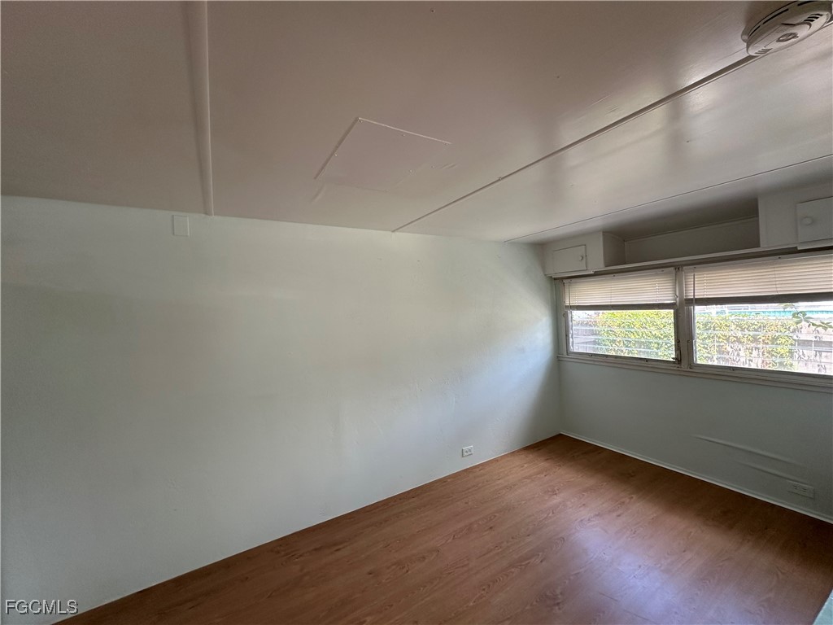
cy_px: 312
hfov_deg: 102.1
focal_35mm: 14
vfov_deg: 85.7
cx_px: 416
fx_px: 337
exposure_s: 1/99
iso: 100
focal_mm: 2.22
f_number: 2.2
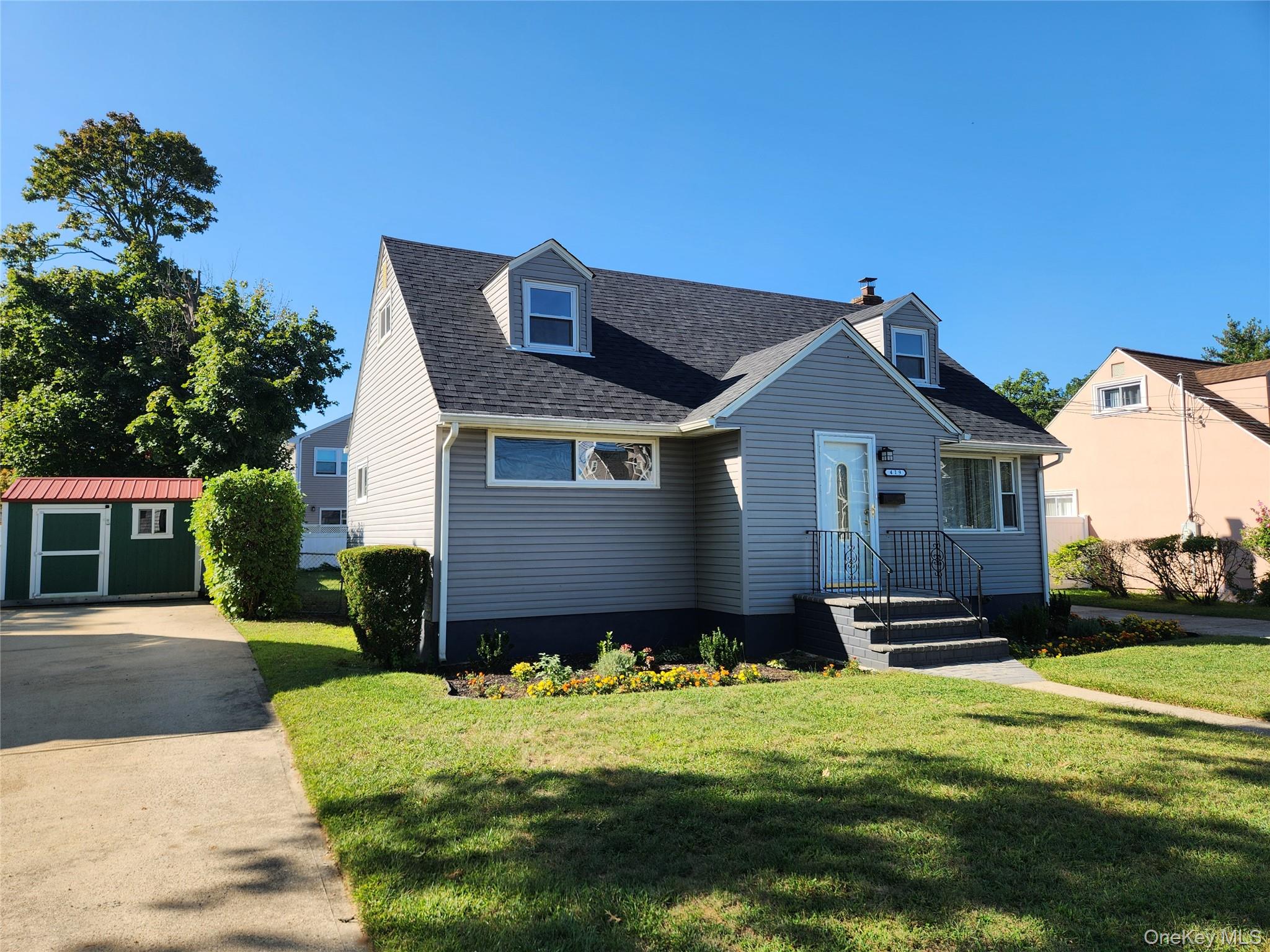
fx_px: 844
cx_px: 635
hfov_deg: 73.9
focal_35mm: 23
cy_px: 476
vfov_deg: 58.9
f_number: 1.8
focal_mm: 5.4
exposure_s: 1/942
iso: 20
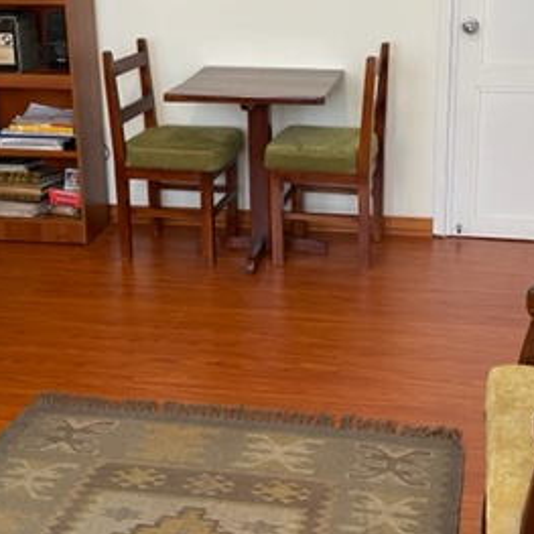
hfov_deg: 30.5
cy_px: 177
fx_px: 977
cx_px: 317
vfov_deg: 30.3
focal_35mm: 56
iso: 125
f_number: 1.6
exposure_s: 1/60
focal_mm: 4.2
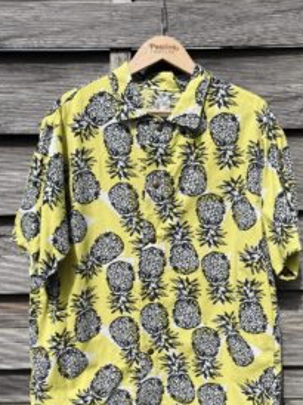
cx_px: 154
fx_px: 444
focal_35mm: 38
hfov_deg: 37.7
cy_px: 222
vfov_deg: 48.9
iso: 50
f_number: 1.6
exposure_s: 1/5848
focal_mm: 5.1
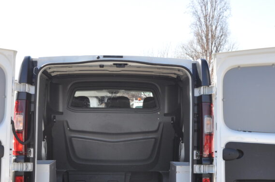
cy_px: 131
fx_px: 534
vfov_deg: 19.3
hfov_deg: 28.9
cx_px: 120
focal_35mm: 70
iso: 400
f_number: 7.1
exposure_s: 1/200
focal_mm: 26
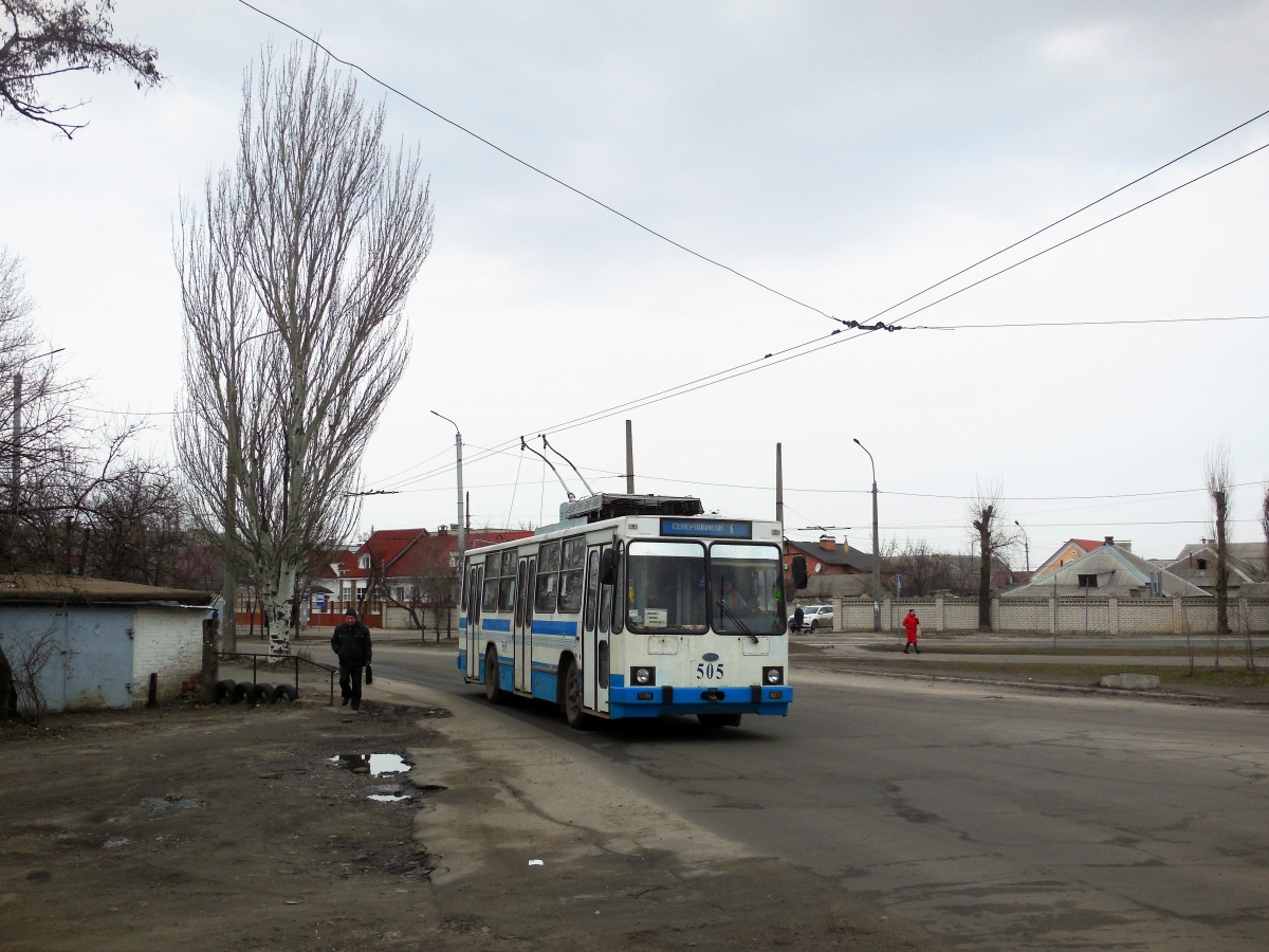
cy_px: 476
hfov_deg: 46.8
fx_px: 1466
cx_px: 634
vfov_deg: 36.0
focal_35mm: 40
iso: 125
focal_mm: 7.1
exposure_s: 1/1000
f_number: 3.6
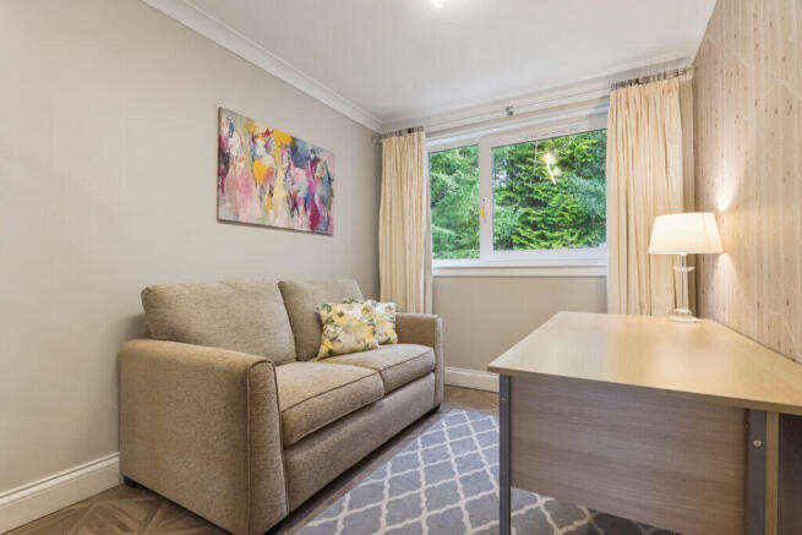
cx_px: 401
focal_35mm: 16
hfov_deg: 96.7
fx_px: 357
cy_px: 268
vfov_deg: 73.8
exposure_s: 1/50
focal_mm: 16
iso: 4000
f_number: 8
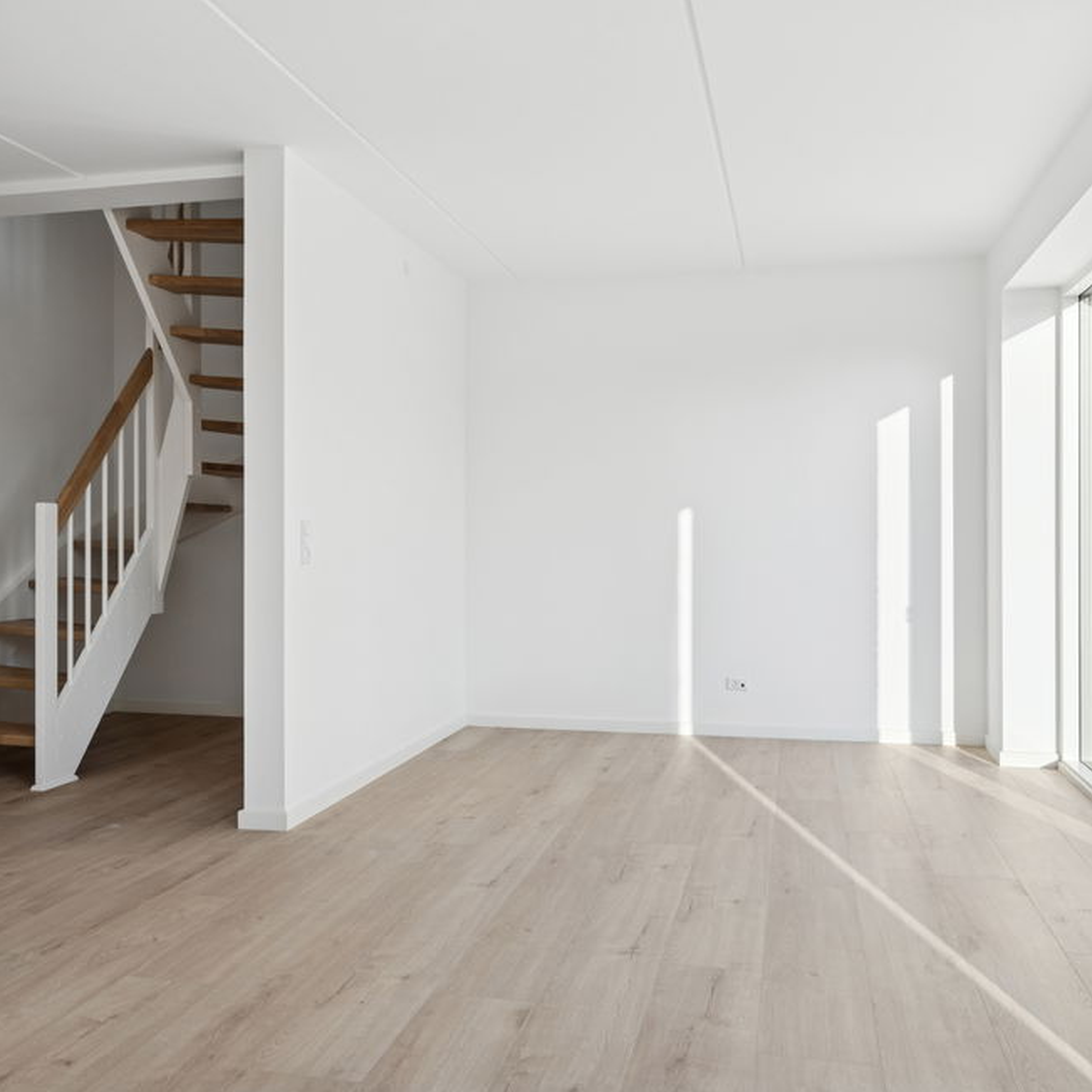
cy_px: 542
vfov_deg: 53.5
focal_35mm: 30
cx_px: 590
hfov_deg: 53.5
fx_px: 1082
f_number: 8
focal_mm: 15.5
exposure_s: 1/30
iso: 200
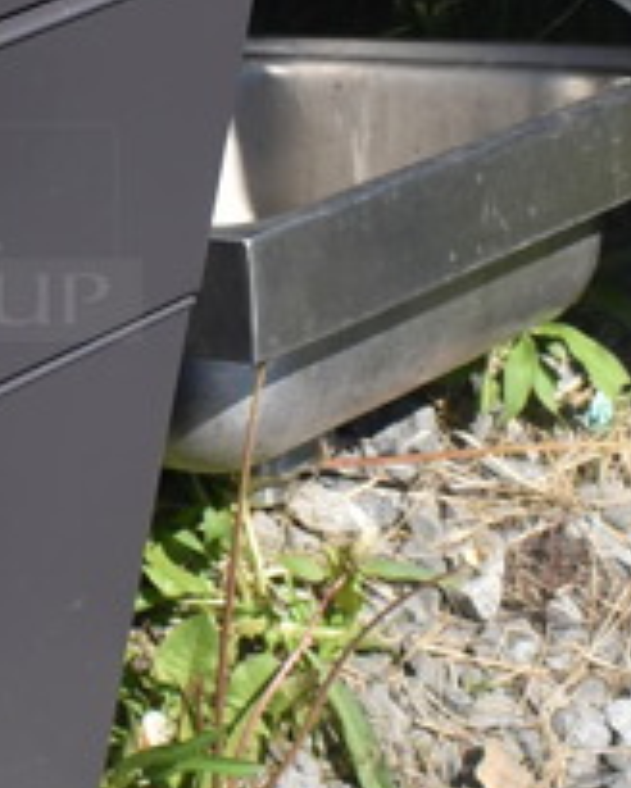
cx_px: -285
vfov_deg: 16.9
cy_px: 140
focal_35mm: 113
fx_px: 2638
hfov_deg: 13.0
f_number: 7.1
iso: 100
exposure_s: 1/320
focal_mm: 18
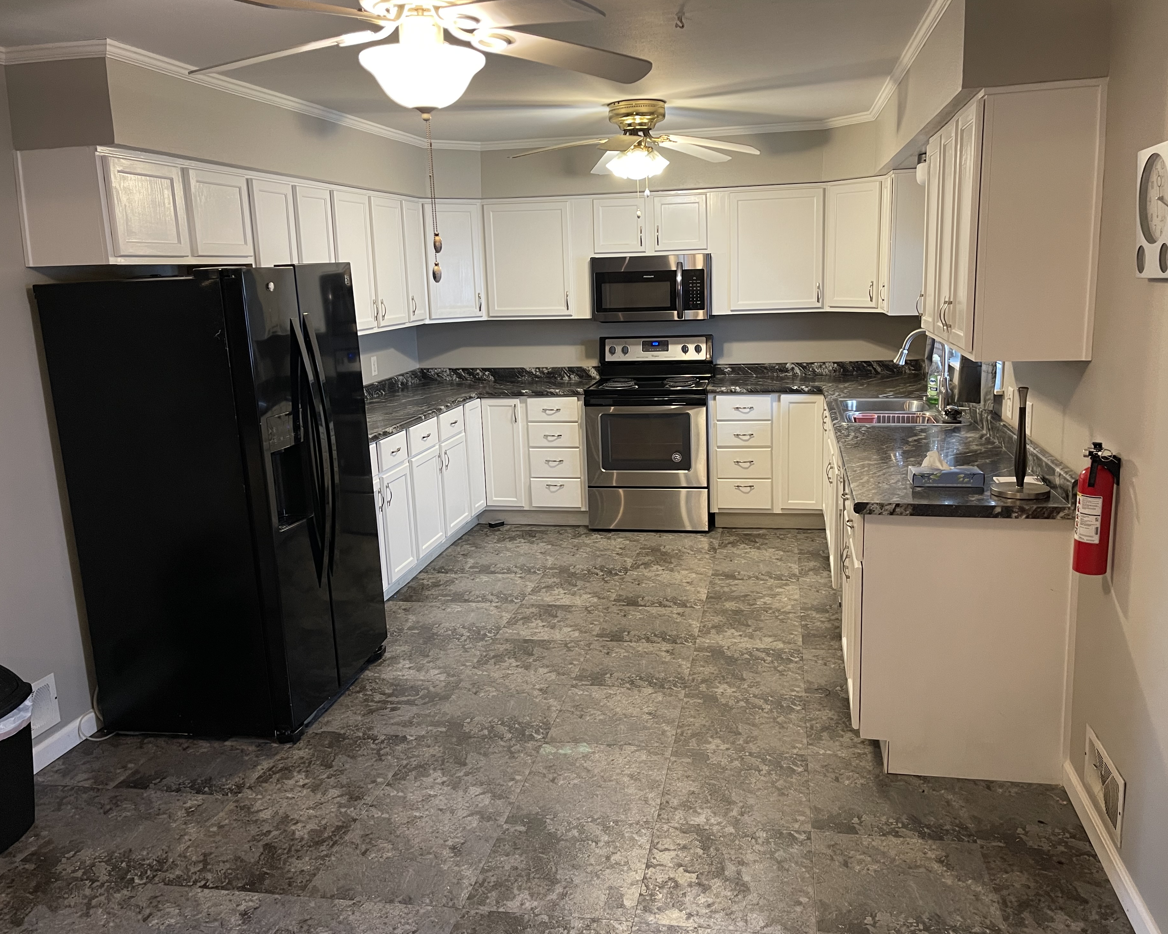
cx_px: 588
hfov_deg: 64.1
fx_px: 933
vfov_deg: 53.2
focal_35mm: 27
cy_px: 467
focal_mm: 5.1
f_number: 1.6
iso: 200
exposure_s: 1/60
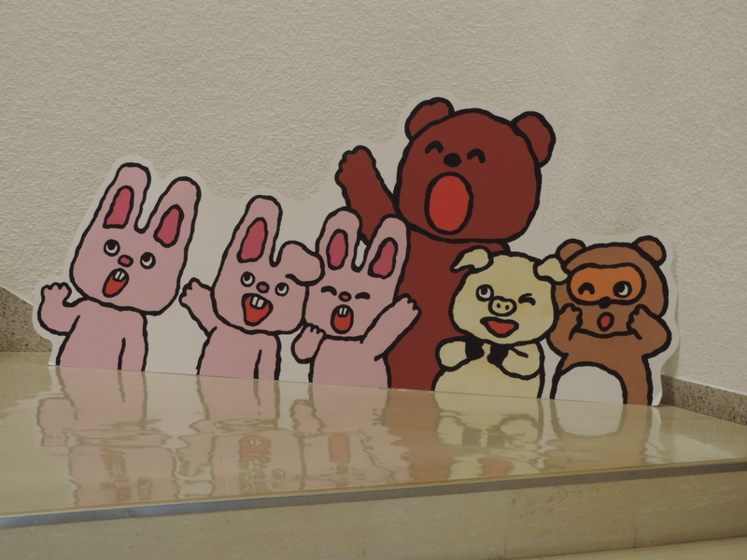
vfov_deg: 17.4
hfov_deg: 23.0
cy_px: 280
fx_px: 1834
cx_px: 374
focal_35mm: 85
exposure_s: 1/25
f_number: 4
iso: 640
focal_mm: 15.1
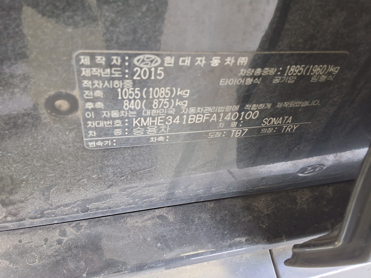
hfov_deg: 63.4
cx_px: 186
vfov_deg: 49.7
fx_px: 300
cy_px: 139
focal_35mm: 28
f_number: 1.9
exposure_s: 1/40
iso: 160
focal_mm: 2.91
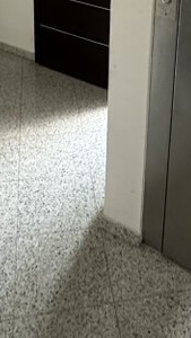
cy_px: -18
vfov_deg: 35.2
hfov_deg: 23.0
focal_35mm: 52
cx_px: 132
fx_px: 468
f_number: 2.2
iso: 800
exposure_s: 1/50
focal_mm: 2.22
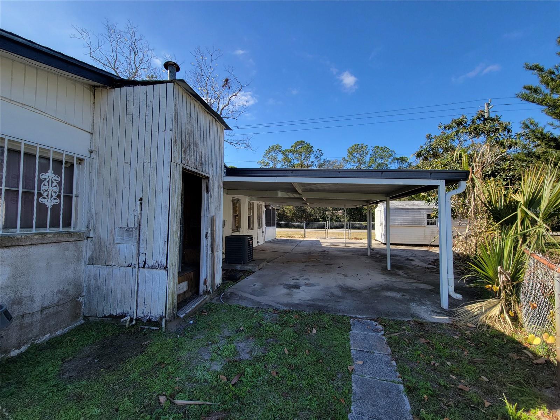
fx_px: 210
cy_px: 210
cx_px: 280
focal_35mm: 13
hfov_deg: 106.2
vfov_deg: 89.9
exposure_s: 1/671
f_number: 2.2
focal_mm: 2.2
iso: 50
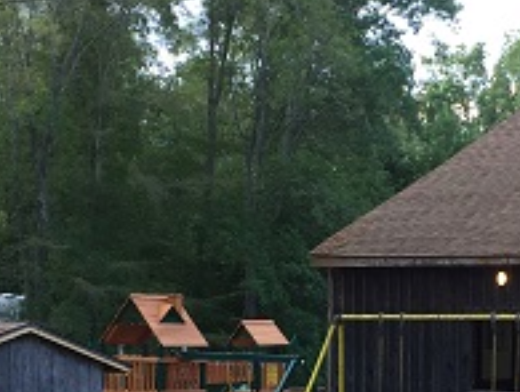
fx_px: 1385
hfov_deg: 21.1
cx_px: 403
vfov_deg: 15.8
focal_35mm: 92
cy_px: 399
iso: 40
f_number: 2.2
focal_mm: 4.15
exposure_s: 1/120
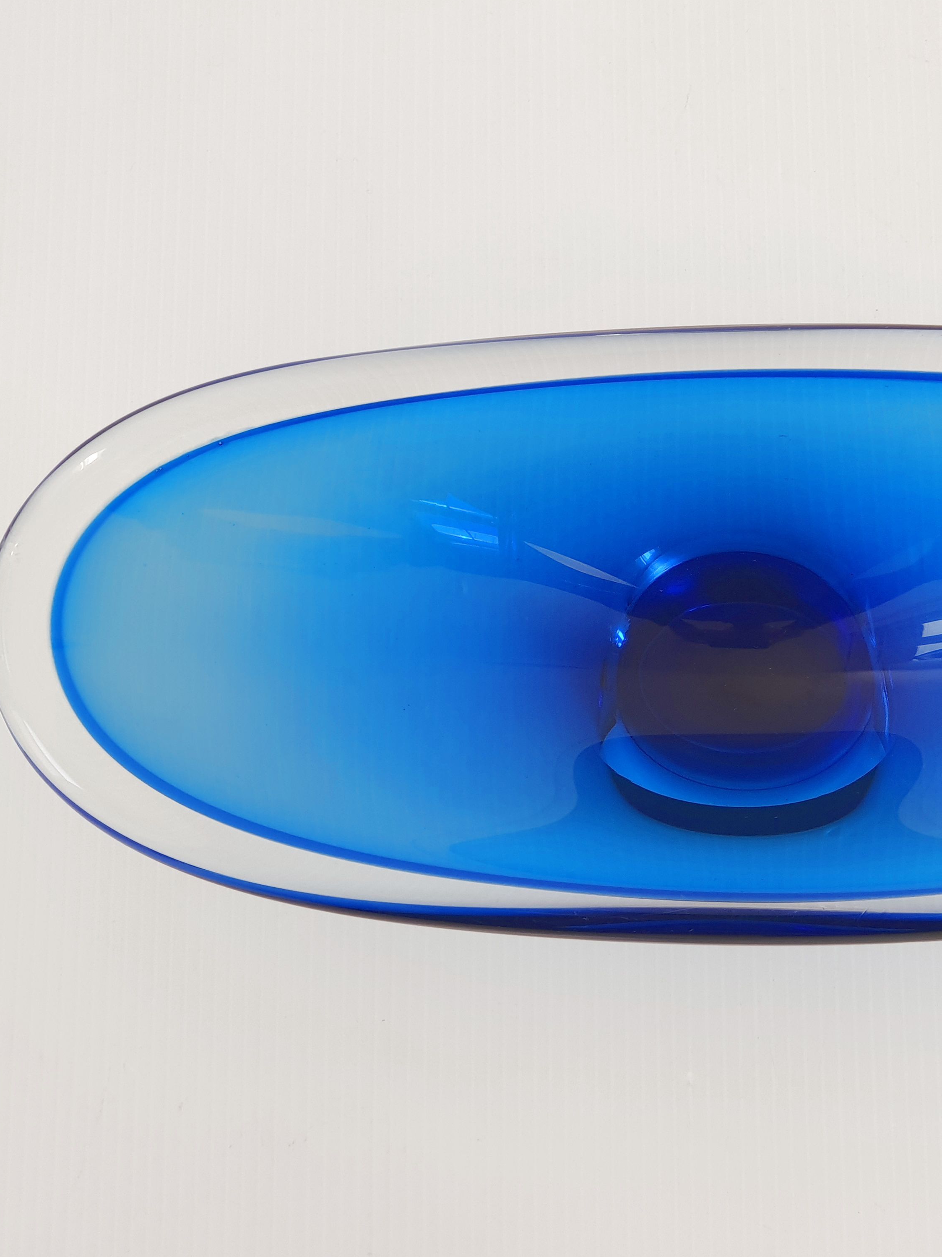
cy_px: 629
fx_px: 2540
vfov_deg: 27.8
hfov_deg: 20.7
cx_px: 768
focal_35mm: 70
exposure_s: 1/33
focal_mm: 6
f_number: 2.4
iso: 40
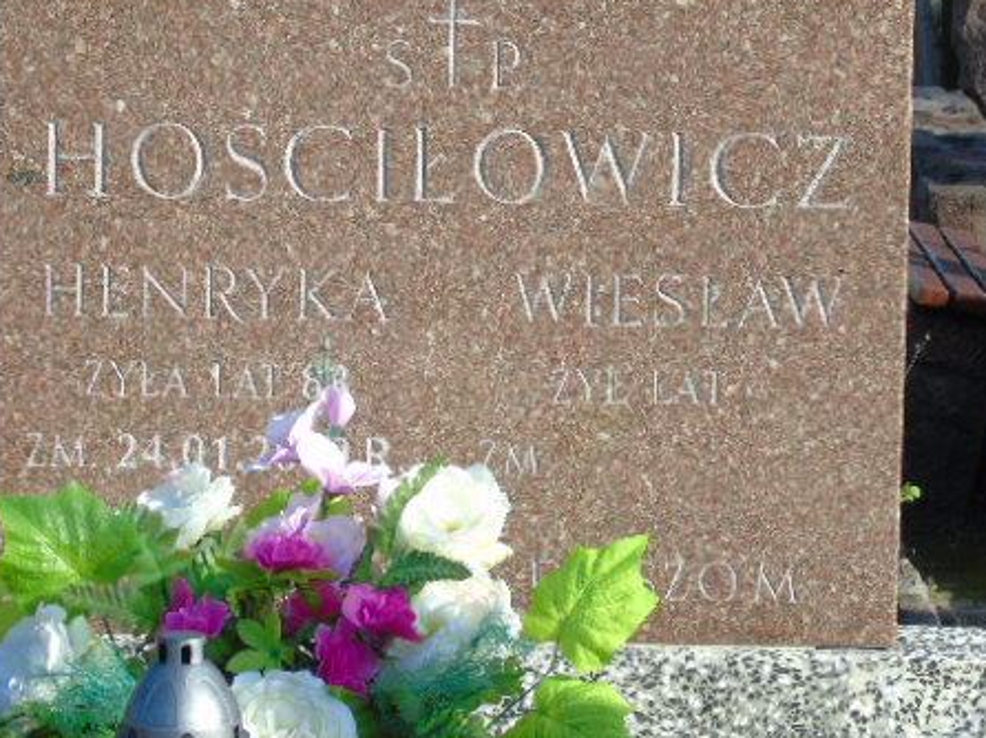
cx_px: 436
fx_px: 5067
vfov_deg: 8.3
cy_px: 367
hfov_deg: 11.1
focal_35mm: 178
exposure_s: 1/250
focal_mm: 22
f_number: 4.6
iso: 80
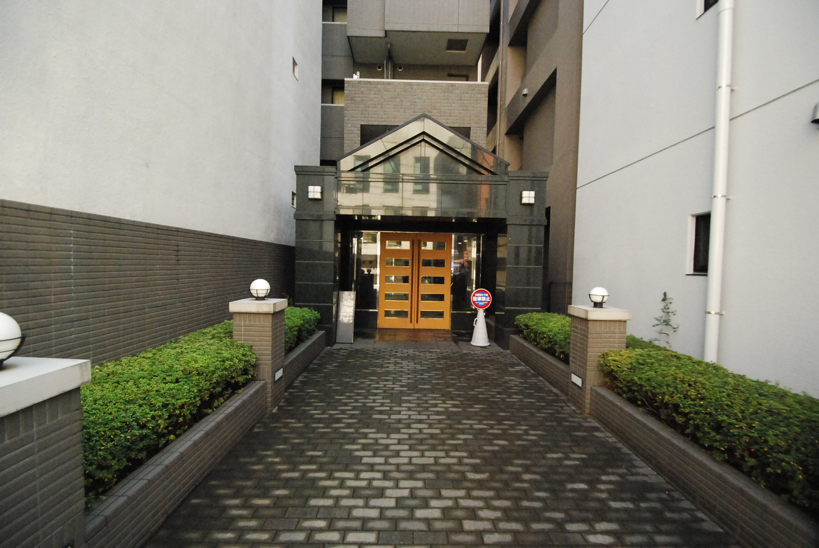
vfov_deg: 77.5
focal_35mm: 15
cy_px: 274
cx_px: 410
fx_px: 342
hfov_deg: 100.3
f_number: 3.5
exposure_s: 1/1250
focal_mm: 10
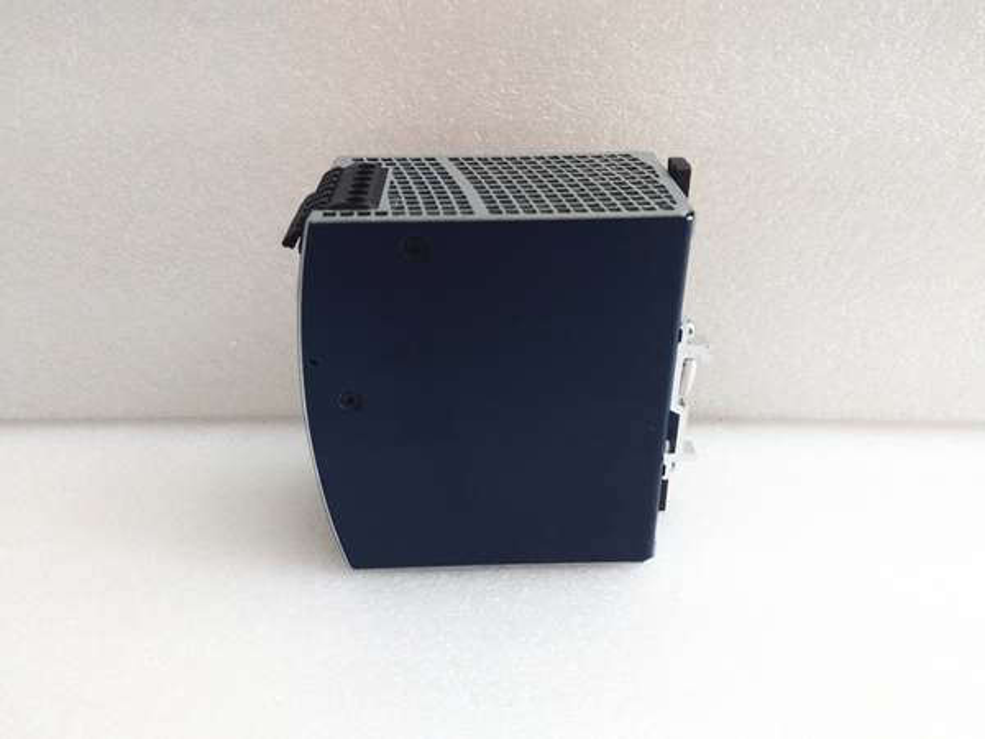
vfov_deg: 51.4
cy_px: 370
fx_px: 768
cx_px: 492
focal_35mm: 27
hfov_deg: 65.3
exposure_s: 1/33
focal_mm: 3.79
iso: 188
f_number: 2
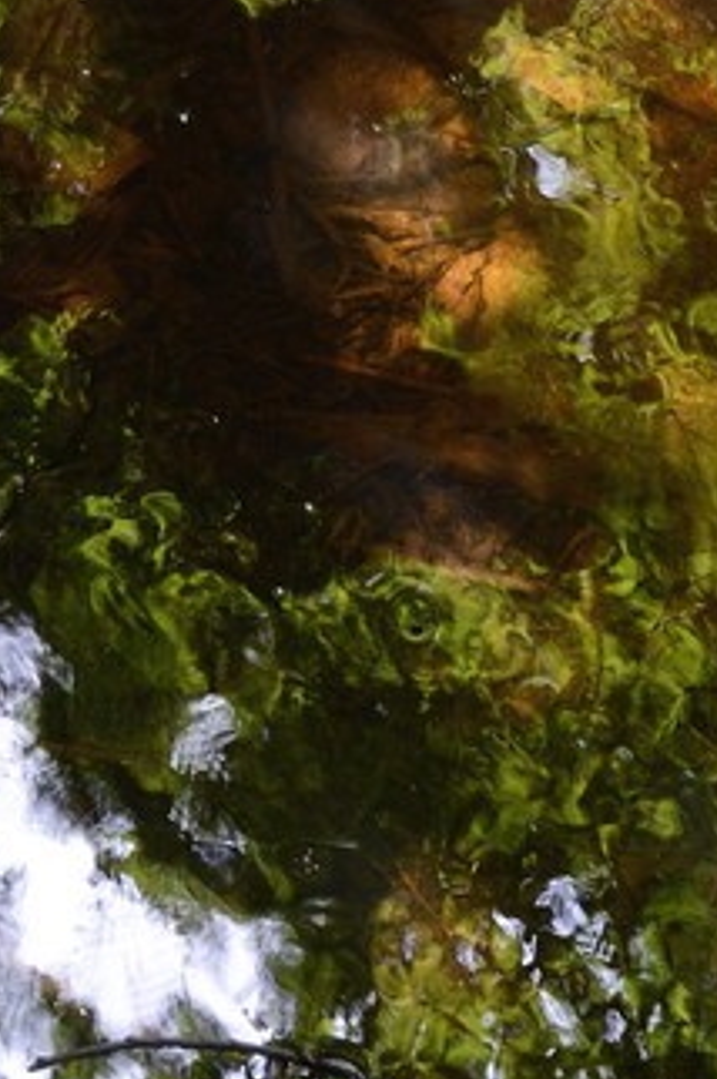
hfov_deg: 7.6
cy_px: -1501
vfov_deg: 10.3
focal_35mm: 174
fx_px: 5209
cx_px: -640
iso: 800
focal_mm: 35
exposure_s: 1/20
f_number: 11
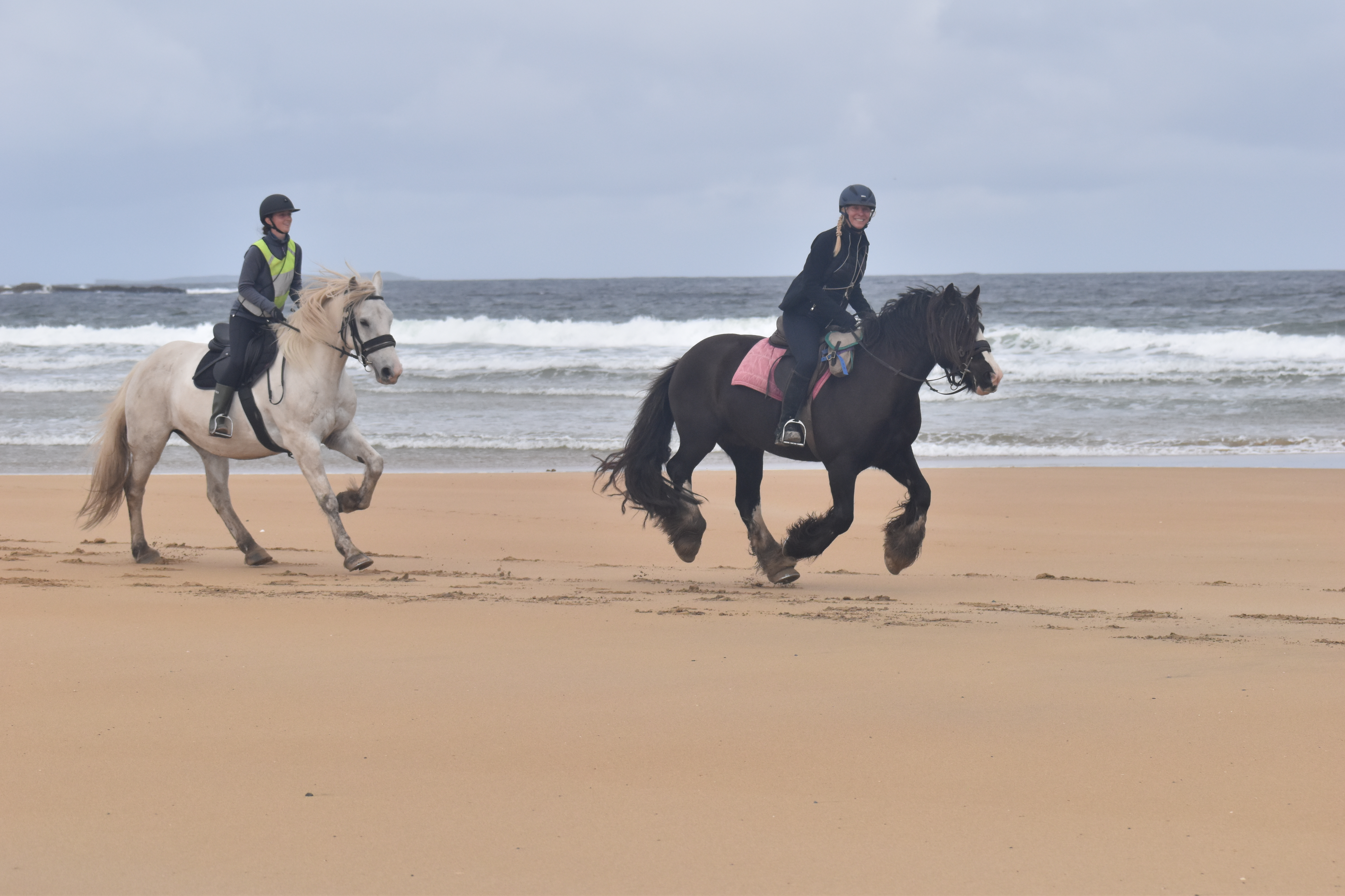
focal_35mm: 138
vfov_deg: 9.9
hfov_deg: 14.9
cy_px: 448
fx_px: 5155
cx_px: 672
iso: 800
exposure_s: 1/3200
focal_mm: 92
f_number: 6.3
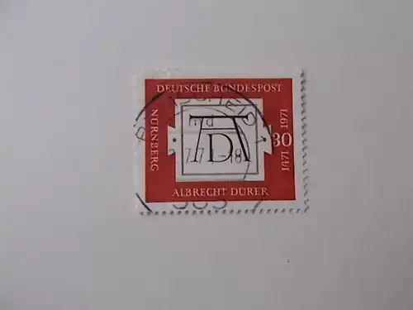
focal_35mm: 26
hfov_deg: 67.3
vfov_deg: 53.1
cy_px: 155
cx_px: 206
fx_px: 310
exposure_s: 1/13
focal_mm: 4.6
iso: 200
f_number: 3.2
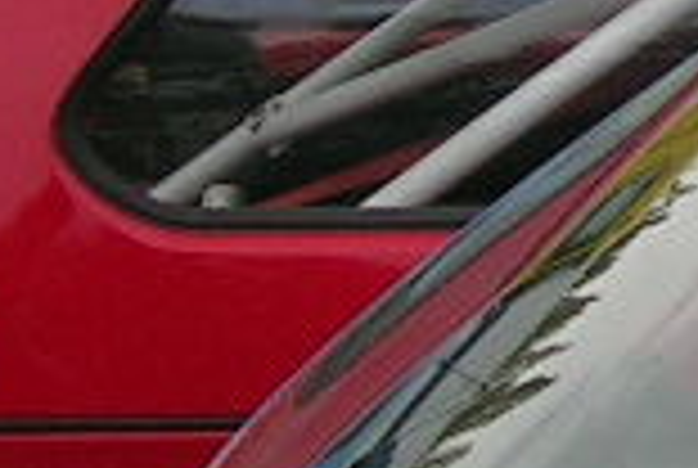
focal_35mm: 240
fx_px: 4662
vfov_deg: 5.6
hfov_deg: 7.9
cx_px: 1743
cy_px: -472
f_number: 4.8
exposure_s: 1/147
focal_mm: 5.4
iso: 50
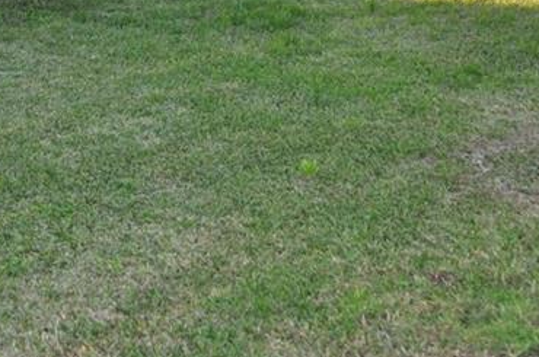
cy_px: -1
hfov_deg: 24.3
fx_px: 1240
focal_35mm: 83
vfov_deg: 16.1
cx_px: 143
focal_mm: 20
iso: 200
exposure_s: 1/200
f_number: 5.6
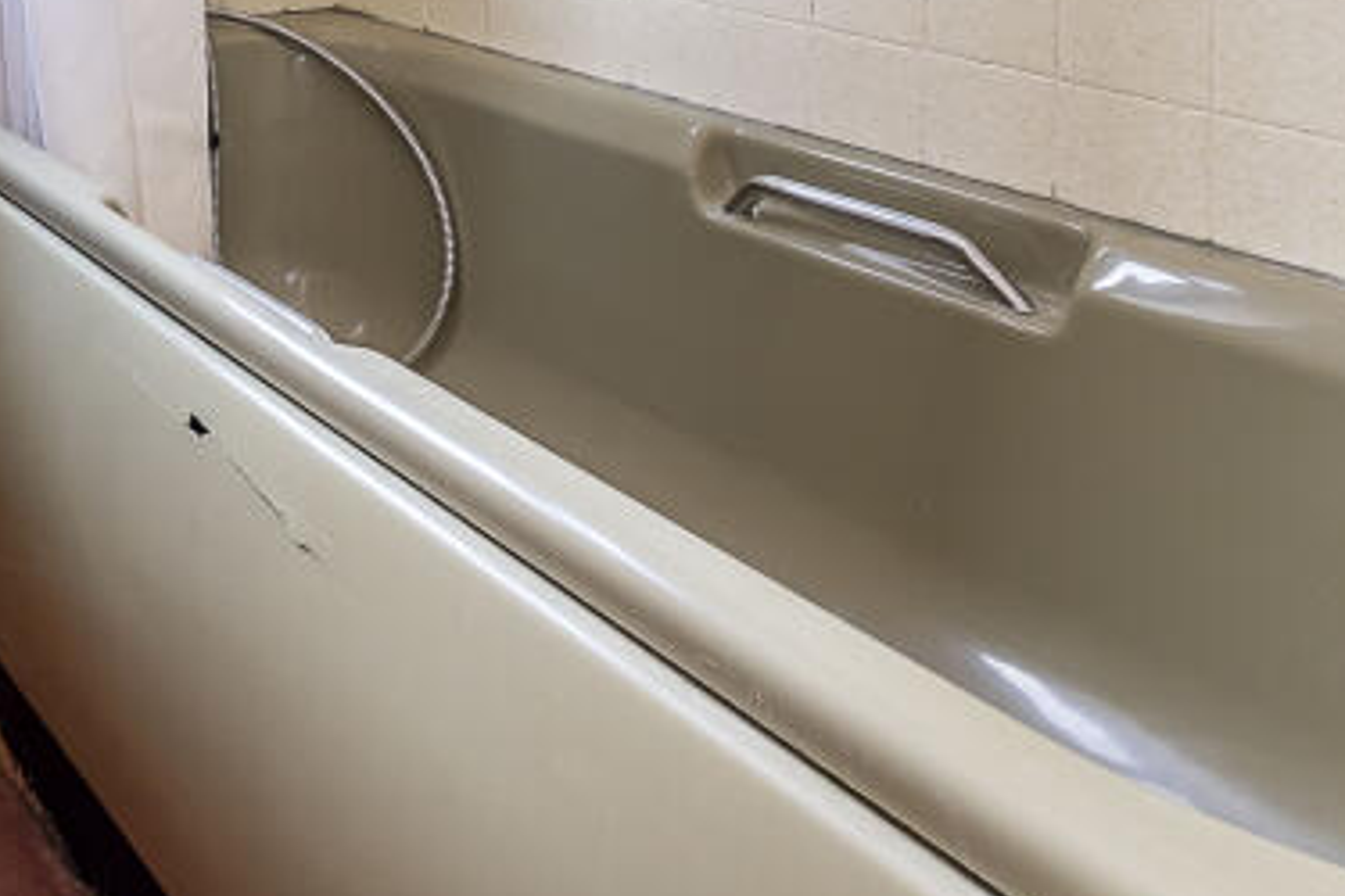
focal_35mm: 41
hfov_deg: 38.6
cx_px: -154
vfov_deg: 27.4
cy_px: -263
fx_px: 1532
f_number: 9
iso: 500
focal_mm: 10
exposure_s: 1/6
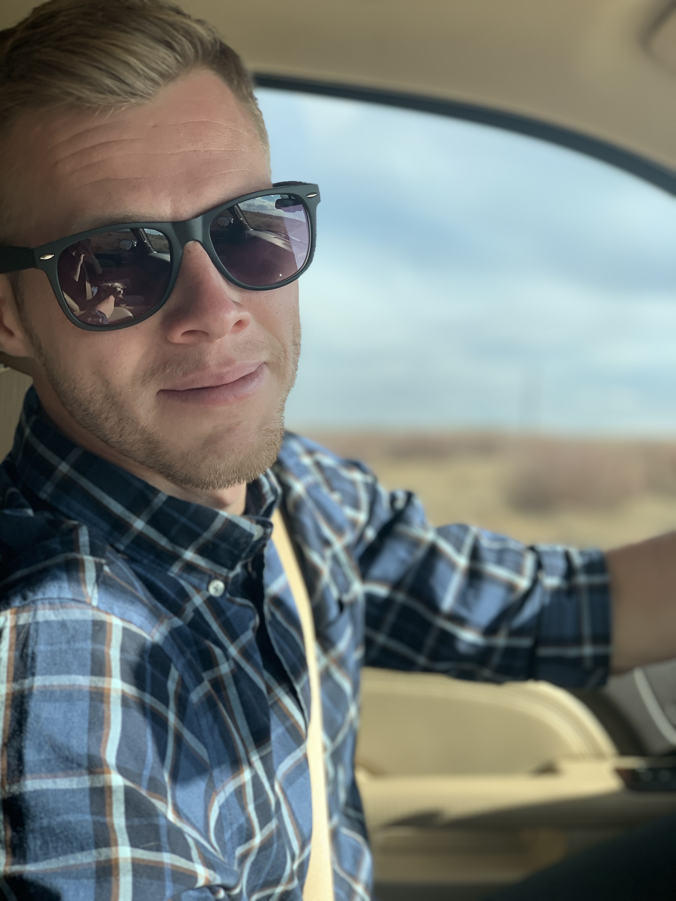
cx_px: 338
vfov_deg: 36.8
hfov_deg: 28.0
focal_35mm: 52
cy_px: 450
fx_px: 1354
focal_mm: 6
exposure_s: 1/122
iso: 16
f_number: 2.4
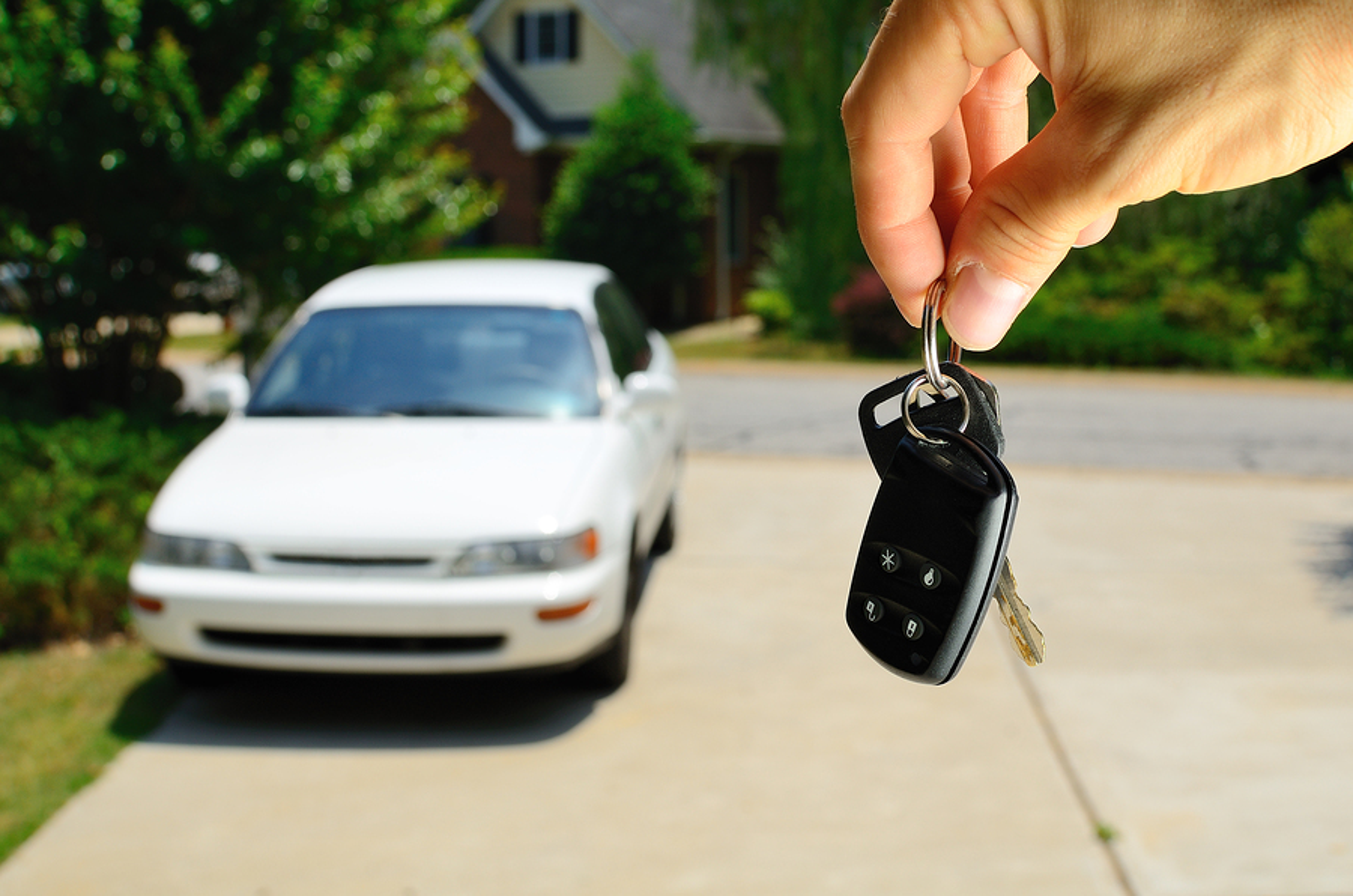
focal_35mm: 52
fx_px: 1969
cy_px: 448
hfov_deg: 37.9
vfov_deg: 25.6
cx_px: 676
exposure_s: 1/250
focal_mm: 35
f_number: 8
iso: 100
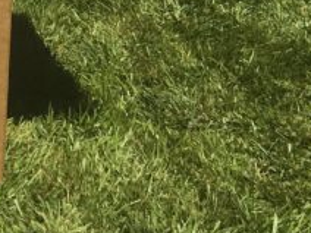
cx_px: -351
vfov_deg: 9.8
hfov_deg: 12.2
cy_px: -252
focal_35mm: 140
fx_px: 1258
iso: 25
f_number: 2.2
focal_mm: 4.15
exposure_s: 1/1748
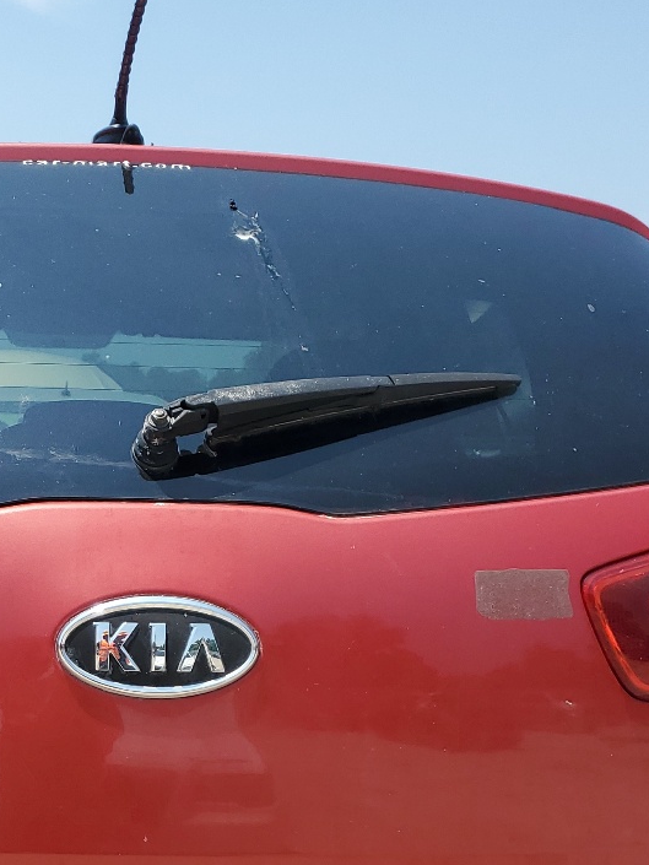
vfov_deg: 31.6
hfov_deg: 24.2
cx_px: 85
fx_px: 1474
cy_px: 719
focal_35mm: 59
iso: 50
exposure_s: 1/2500
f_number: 1.5
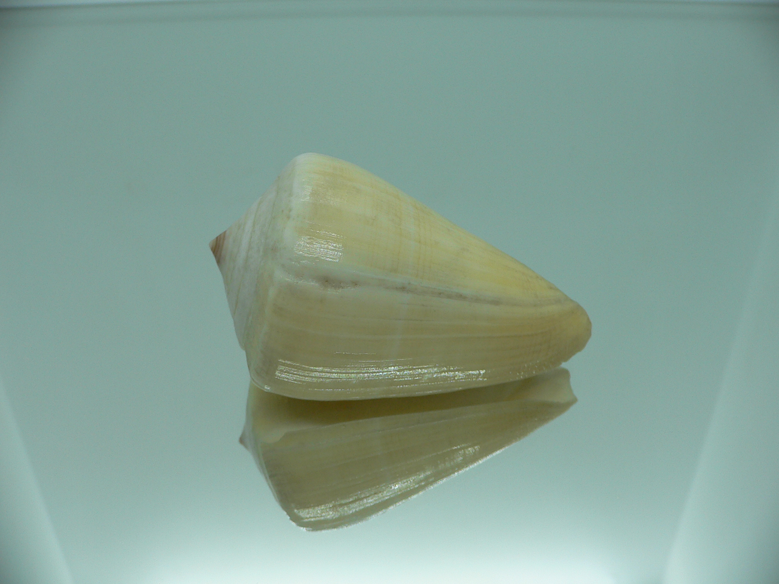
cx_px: 390
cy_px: 292
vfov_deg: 40.7
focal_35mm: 35
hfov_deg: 52.6
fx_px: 788
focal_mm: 4.6
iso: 80
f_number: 2.8
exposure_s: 1/80
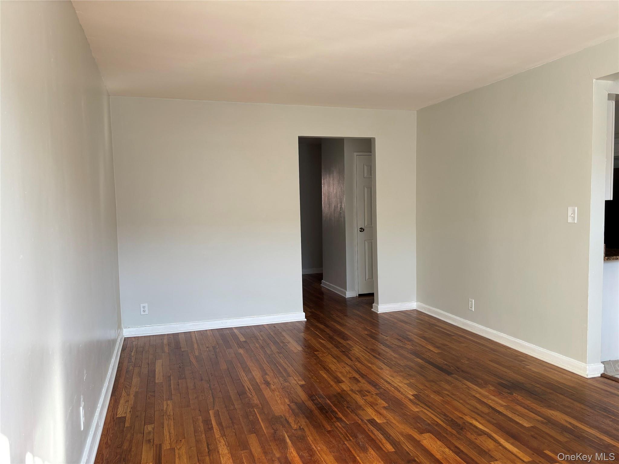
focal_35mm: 26
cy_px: 232
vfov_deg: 53.1
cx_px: 310
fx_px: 465
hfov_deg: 67.3
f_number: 1.6
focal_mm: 5.96
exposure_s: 1/121
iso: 64
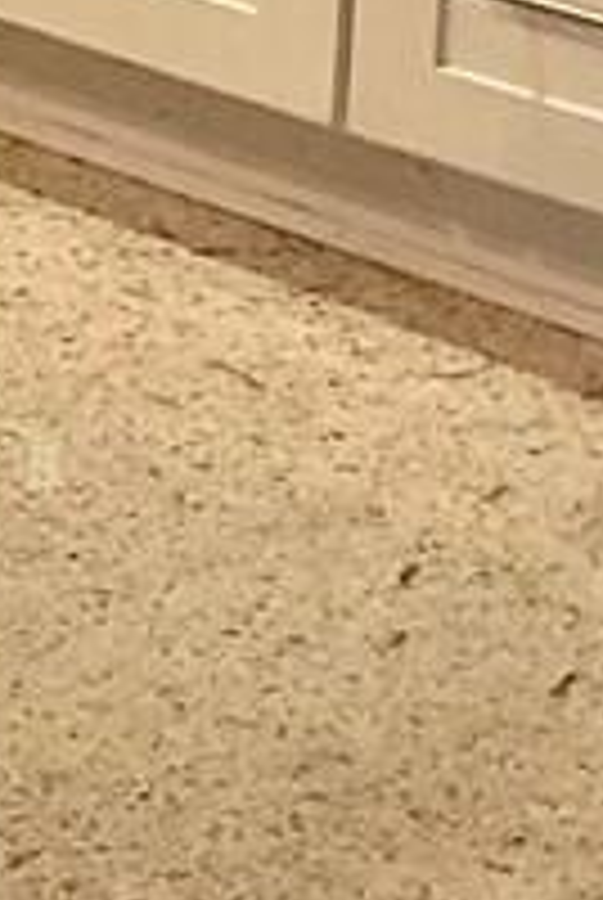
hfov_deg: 5.7
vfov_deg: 8.9
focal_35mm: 216
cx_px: -1580
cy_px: -958
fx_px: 5408
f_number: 1.8
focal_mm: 4.25
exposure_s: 1/60
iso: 320
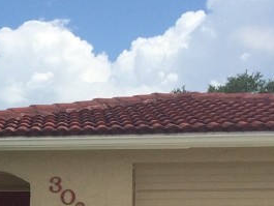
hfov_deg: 16.3
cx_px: -112
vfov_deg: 12.7
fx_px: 887
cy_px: 281
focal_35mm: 112
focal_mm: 4.15
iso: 32
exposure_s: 1/3425
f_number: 2.2
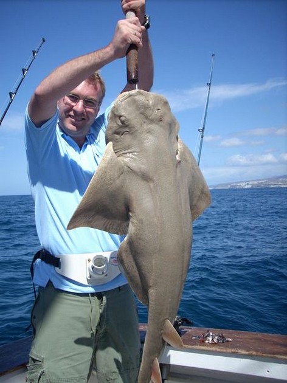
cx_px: 144
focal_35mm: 37
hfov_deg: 38.6
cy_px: 192
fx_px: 409
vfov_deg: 50.2
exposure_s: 1/310
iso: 64
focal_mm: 6.2
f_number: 5.6
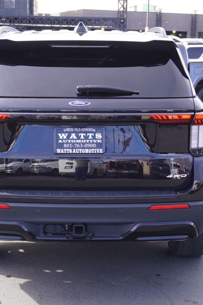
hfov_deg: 18.6
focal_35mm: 73
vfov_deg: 27.7
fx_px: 618
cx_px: 80
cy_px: 151
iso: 100
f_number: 5.6
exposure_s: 1/80
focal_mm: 32
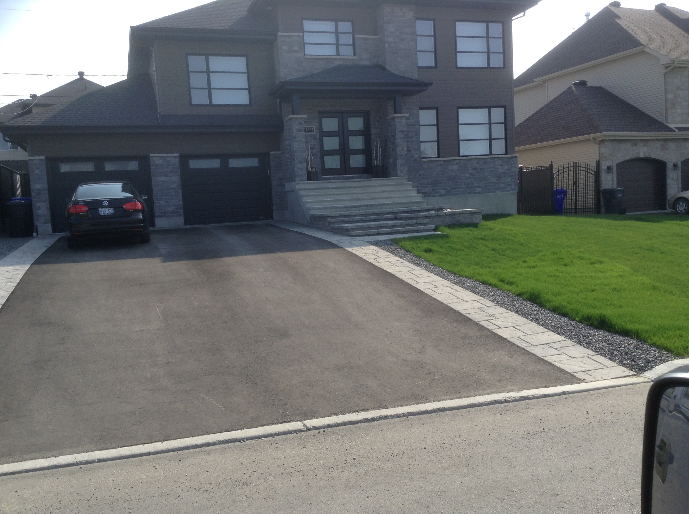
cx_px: 344
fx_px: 656
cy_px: 257
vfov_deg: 42.8
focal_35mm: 33
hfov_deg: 55.4
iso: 32
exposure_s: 1/733
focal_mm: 3.3
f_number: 2.4
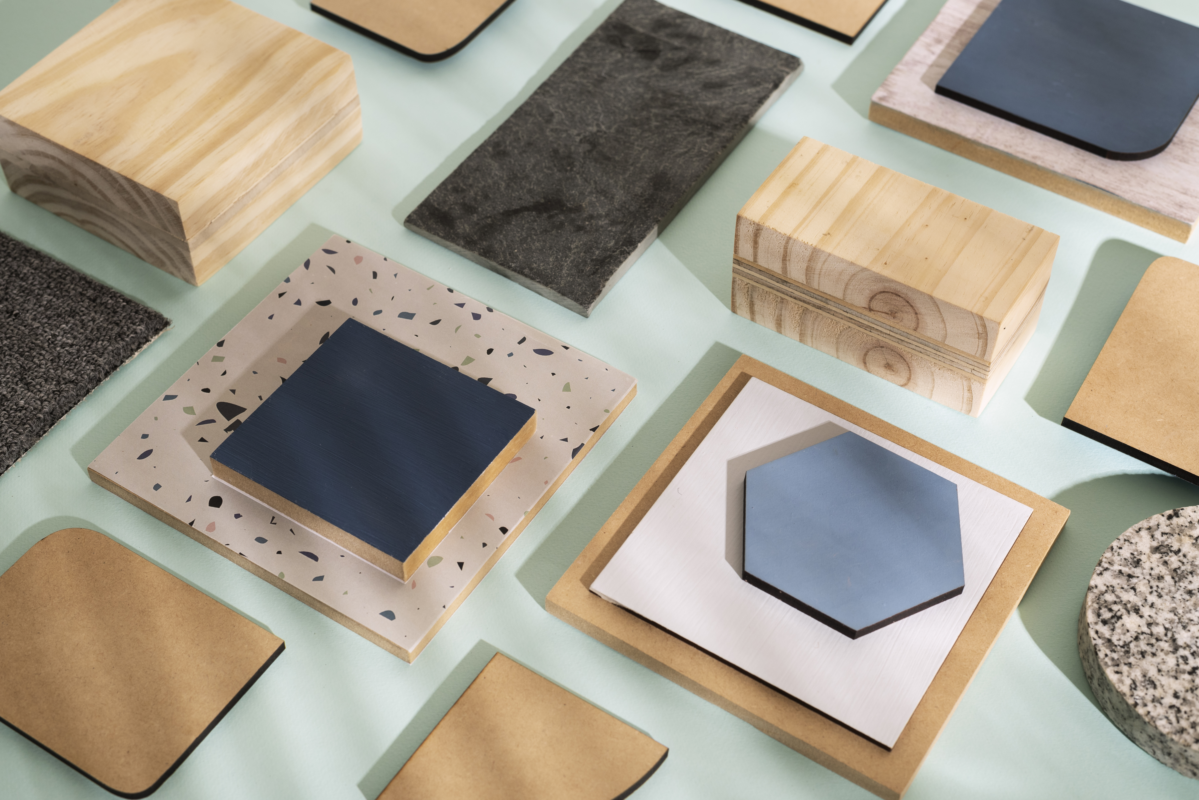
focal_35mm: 50
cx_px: 600
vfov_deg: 27.0
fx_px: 1666
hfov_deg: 39.6
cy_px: 400
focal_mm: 50
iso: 250
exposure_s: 1/125
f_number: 8
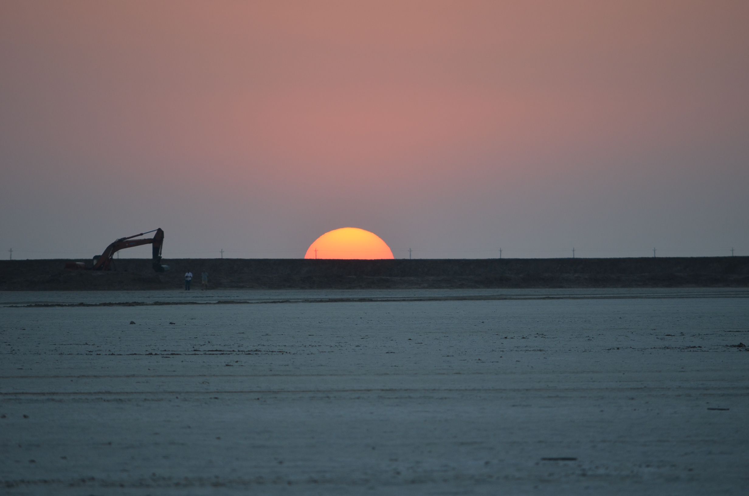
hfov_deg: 4.6
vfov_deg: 3.0
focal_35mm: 450
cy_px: 248
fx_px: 9343
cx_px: 374
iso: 400
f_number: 5.6
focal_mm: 300
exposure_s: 1/250
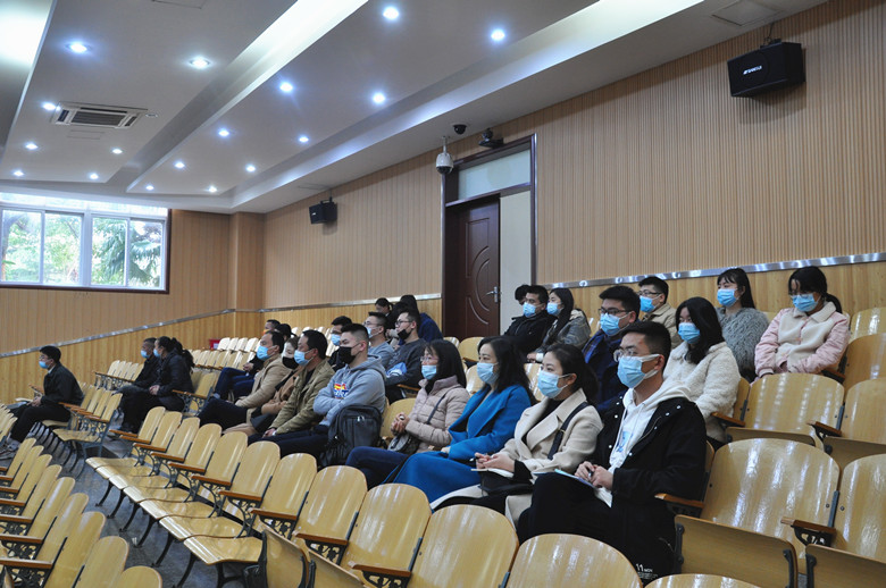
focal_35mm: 32
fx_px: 774
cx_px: 443
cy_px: 294
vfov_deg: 41.6
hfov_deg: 59.6
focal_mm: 21
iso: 800
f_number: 5.6
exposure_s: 1/30
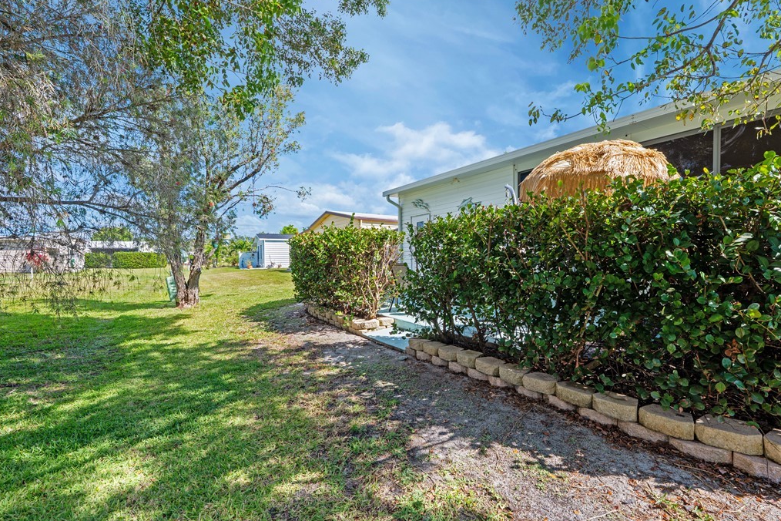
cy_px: 269
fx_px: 325
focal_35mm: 15
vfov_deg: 77.3
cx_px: 416
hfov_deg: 100.2
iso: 125
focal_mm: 14
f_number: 11
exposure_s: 1/125
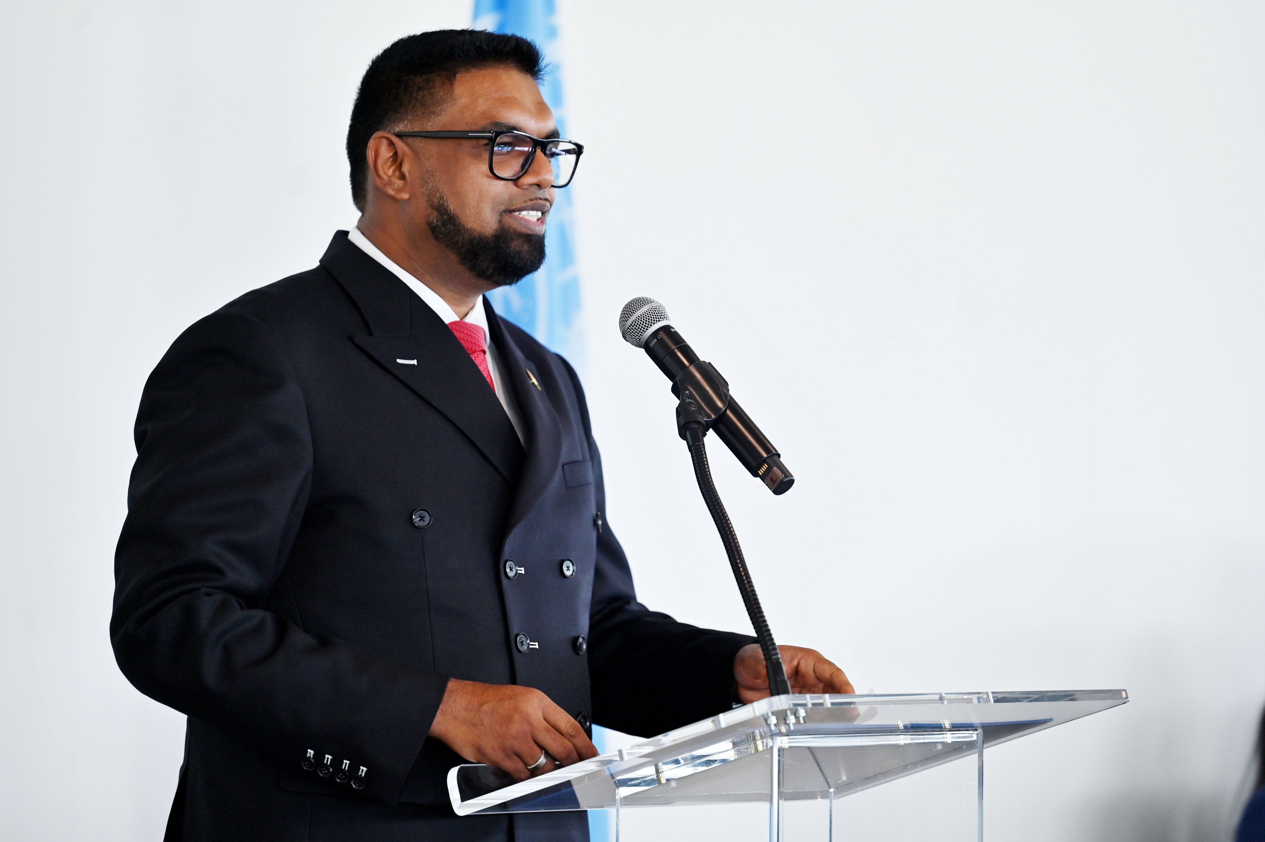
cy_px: 421
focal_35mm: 150
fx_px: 5267
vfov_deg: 9.1
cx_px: 632
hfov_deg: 13.7
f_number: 2.8
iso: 450
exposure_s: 1/250
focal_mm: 150
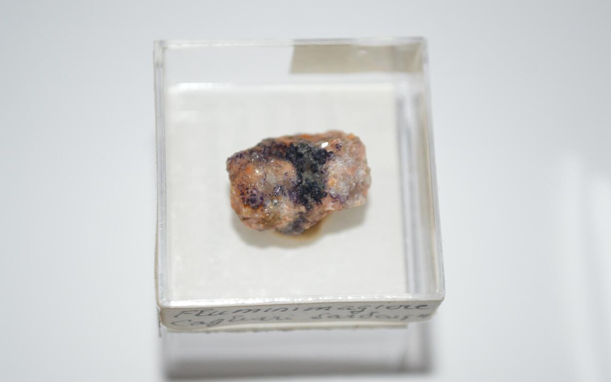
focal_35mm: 85
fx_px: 1407
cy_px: 203
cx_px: 304
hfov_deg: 24.5
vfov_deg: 15.5
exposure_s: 1/60
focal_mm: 55
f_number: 5.6
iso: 1400
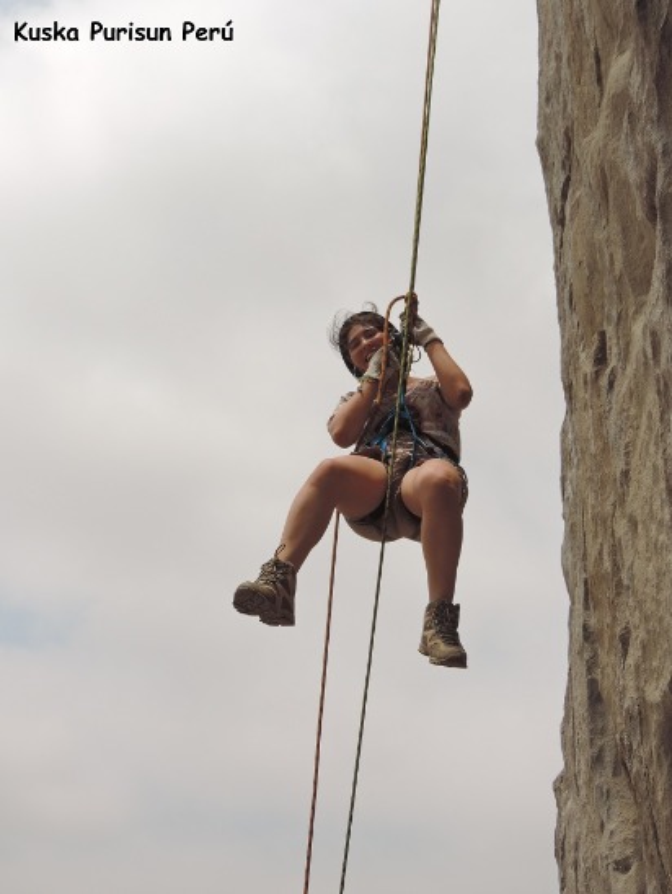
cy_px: 447
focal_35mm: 70
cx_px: 336
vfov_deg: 27.8
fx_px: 1809
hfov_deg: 21.0
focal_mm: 12.4
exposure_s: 1/1250
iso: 100
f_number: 3.9
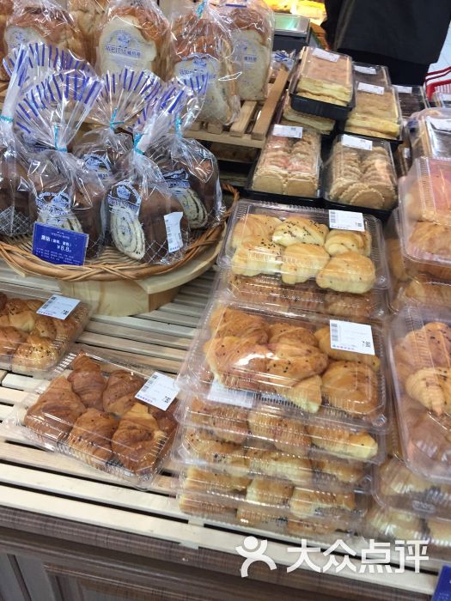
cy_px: 300
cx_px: 226
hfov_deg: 48.2
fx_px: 504
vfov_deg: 61.7
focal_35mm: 29
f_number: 2.2
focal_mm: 4.15
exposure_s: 1/33
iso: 64
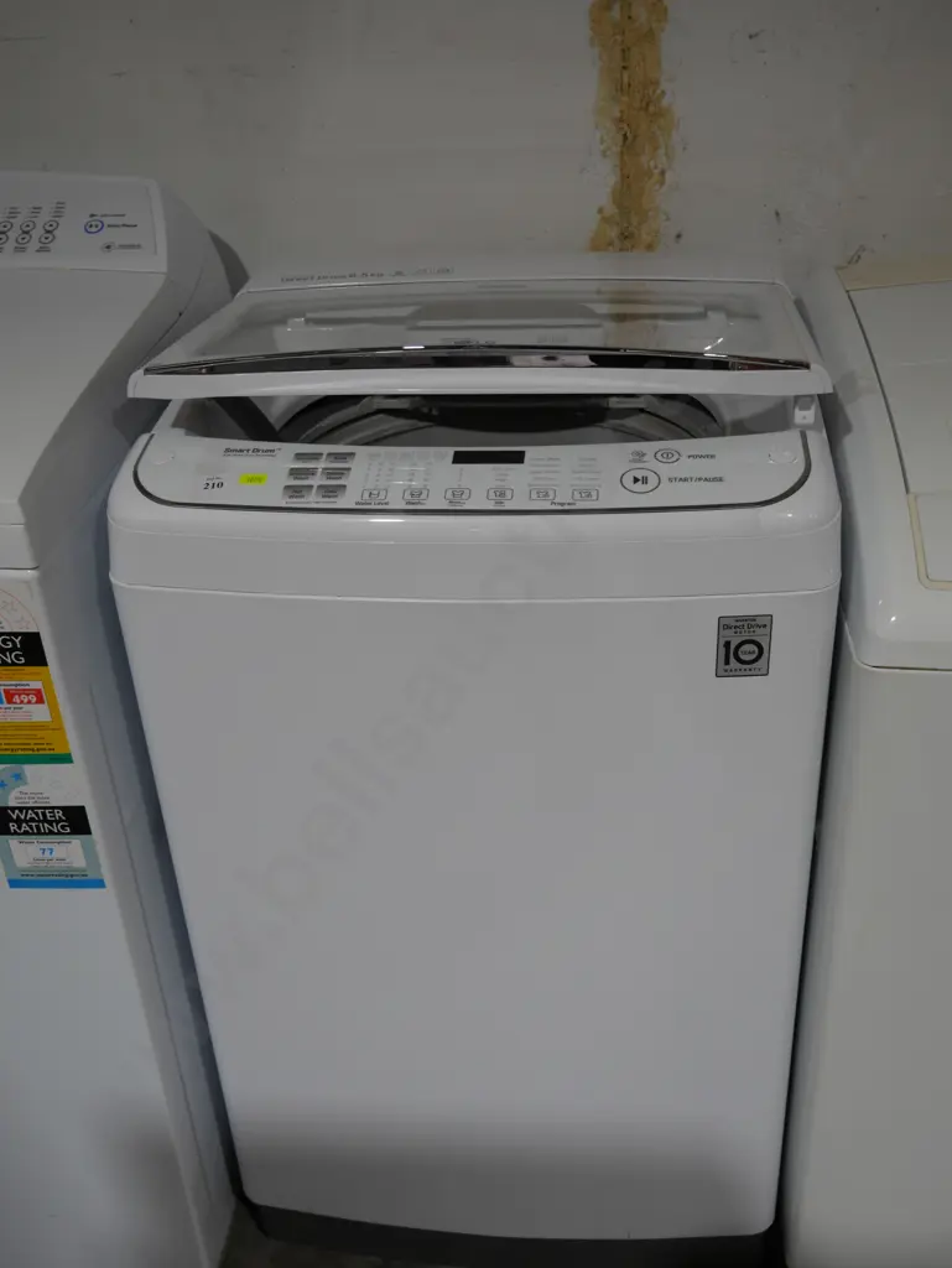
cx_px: 476
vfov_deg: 49.0
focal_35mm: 38
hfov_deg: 37.8
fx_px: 1392
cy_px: 634
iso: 200
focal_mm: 19
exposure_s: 1/80
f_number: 4.1
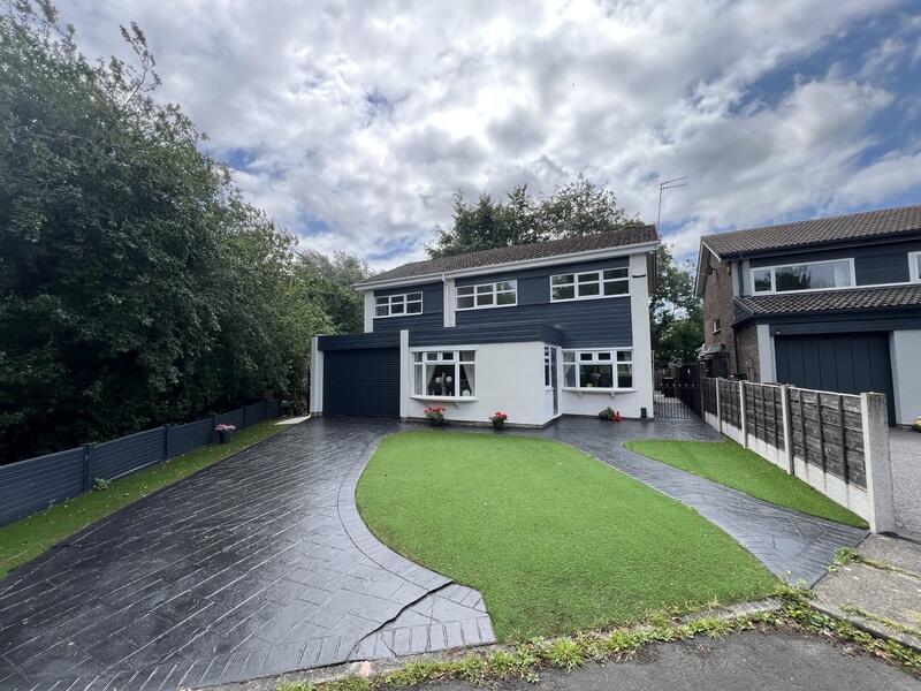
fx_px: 346
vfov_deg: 89.9
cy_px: 346
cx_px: 460
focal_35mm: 13
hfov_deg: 106.2
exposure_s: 1/903
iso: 32
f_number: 1.8
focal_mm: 1.57
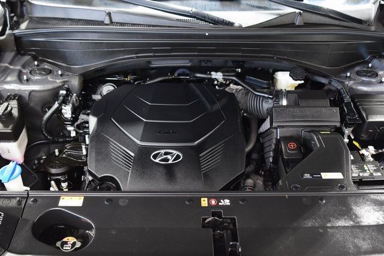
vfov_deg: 36.9
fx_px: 384
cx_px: 192
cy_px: 128
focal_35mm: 36
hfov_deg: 53.1
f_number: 2.8
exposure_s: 1/20
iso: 1600
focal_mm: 24
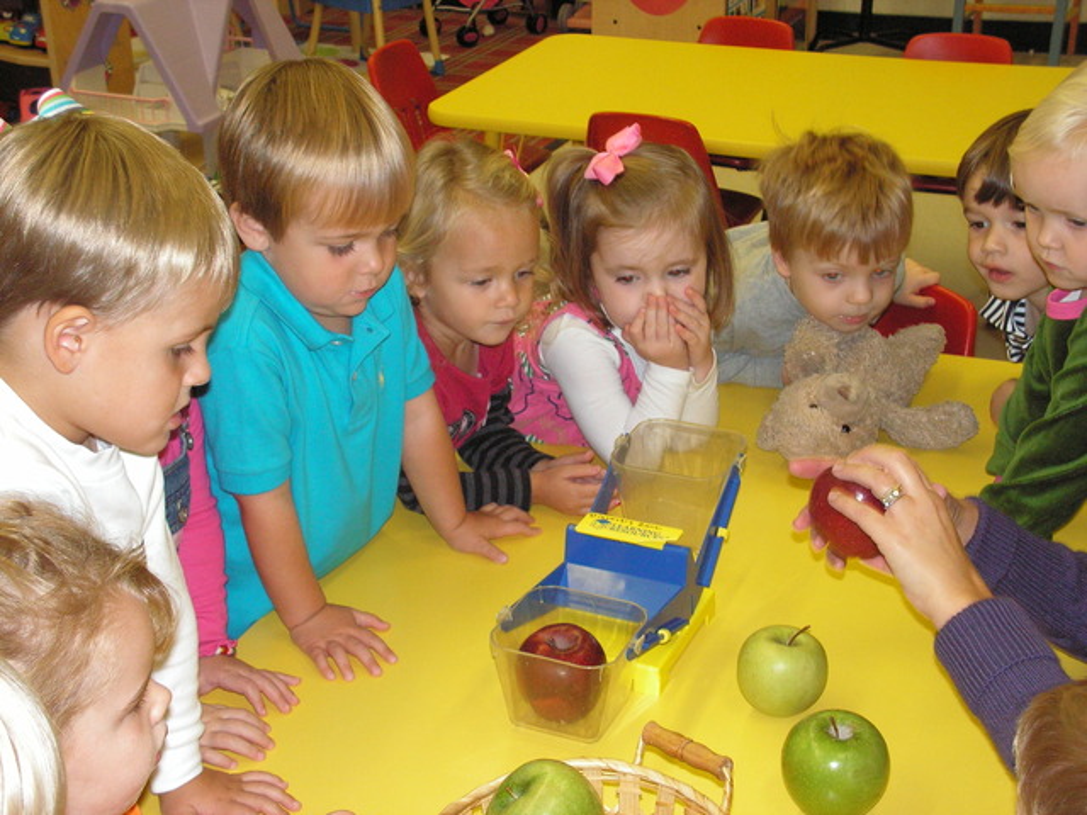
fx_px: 1601
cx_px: 544
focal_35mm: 51
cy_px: 408
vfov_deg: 28.6
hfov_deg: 37.5
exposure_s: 1/60
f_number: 3.2
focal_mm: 8.6
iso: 160
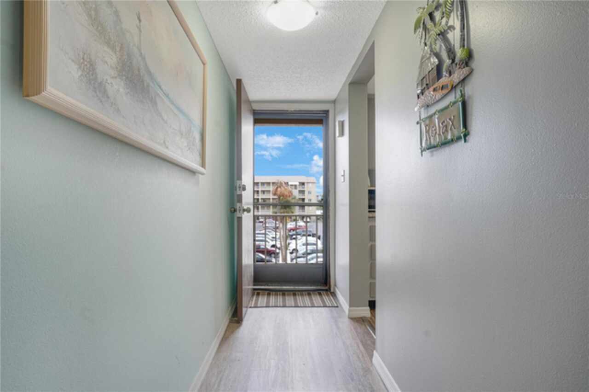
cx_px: 294
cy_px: 196
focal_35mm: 20
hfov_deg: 84.0
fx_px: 327
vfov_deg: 61.9
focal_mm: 20
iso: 2000
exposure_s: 1/60
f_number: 7.1
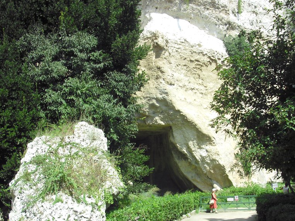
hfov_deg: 37.5
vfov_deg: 28.4
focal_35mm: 51
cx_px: 161
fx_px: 435
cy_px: 143
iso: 100
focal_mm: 6.2
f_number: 8
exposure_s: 1/125
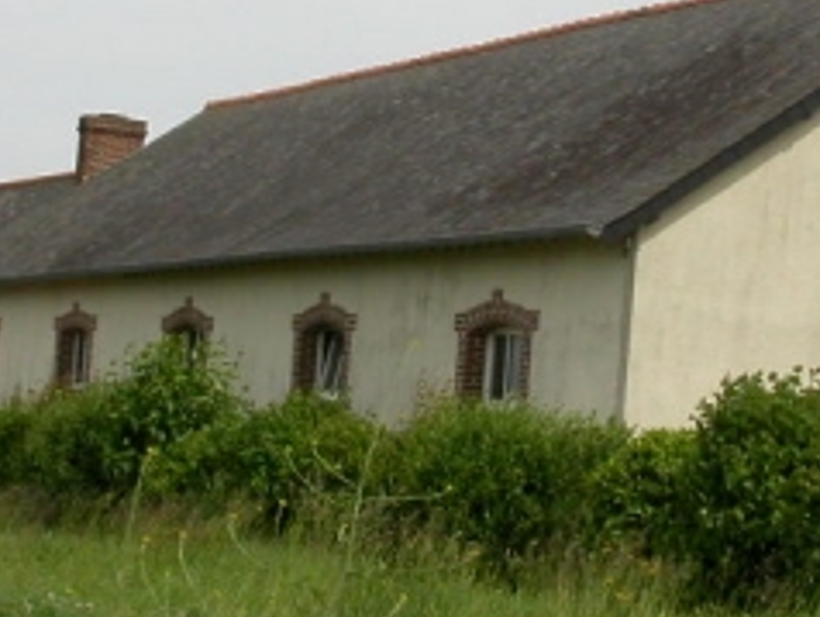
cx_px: 434
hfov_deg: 15.3
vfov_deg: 11.5
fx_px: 3059
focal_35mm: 129
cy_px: 162
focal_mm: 9.3
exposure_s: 1/469
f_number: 7.9
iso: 100
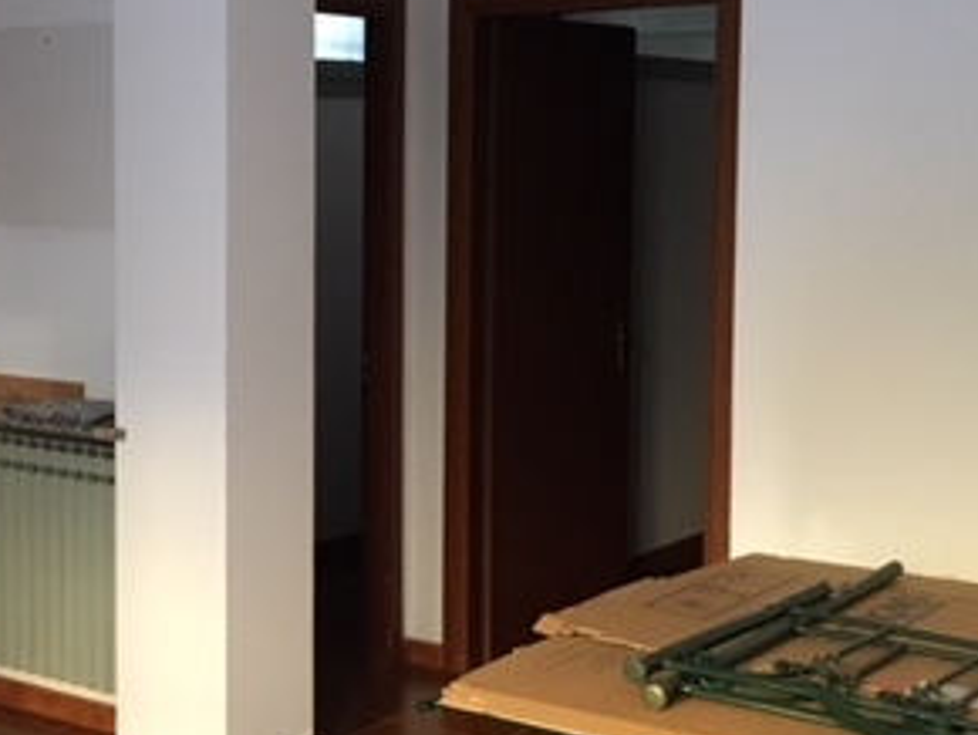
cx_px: 223
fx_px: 1810
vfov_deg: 22.9
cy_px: 297
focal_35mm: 64
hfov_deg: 29.7
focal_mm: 4.15
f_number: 2.2
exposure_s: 1/33
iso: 200
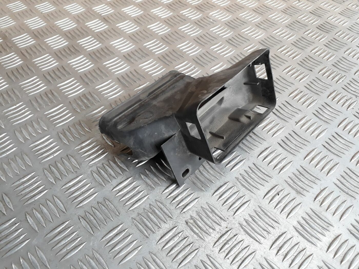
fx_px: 280
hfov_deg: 65.3
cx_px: 180
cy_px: 134
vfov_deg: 51.4
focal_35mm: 27
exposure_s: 1/33
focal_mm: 3.6
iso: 80
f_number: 1.9
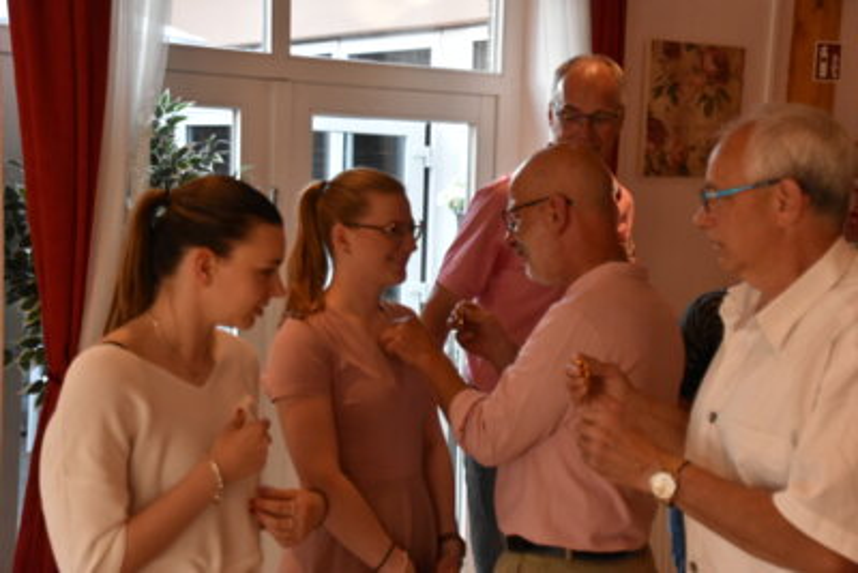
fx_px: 1430
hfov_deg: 33.4
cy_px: 286
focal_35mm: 60
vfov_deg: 22.6
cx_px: 429
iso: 3200
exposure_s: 1/500
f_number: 4.2
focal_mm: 40
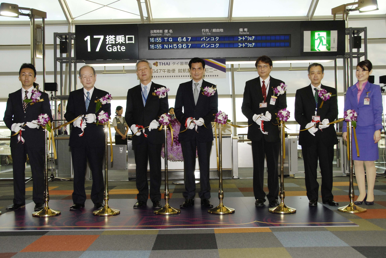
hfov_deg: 53.1
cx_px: 193
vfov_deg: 37.0
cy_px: 129
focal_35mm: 36
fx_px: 386
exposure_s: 1/60
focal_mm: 24
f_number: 5.6
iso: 400
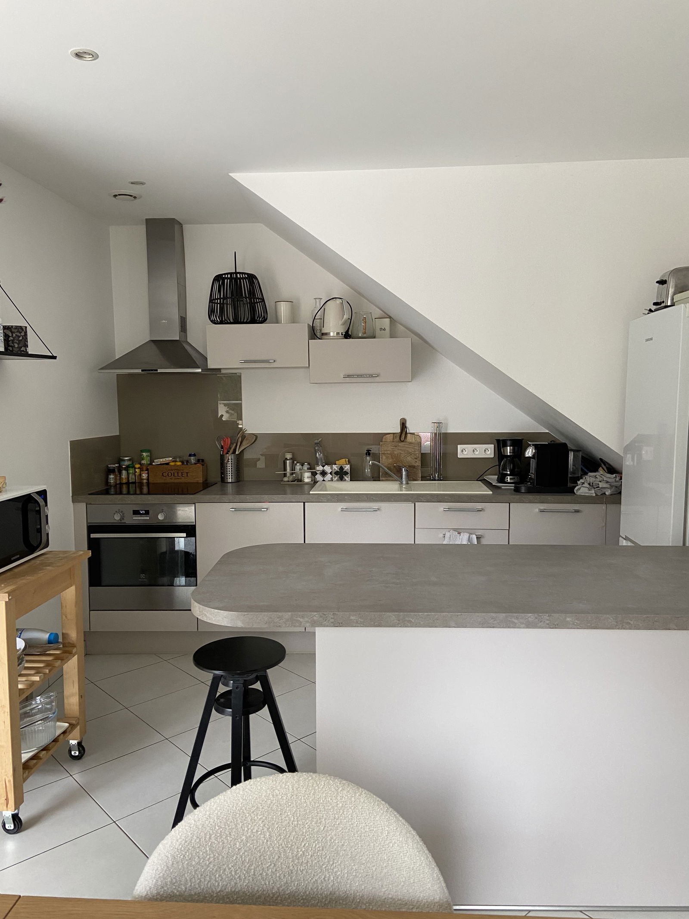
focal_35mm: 26
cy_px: 460
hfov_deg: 53.1
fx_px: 690
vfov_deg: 67.3
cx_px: 344
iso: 125
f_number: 1.8
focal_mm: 4.25
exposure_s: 1/98
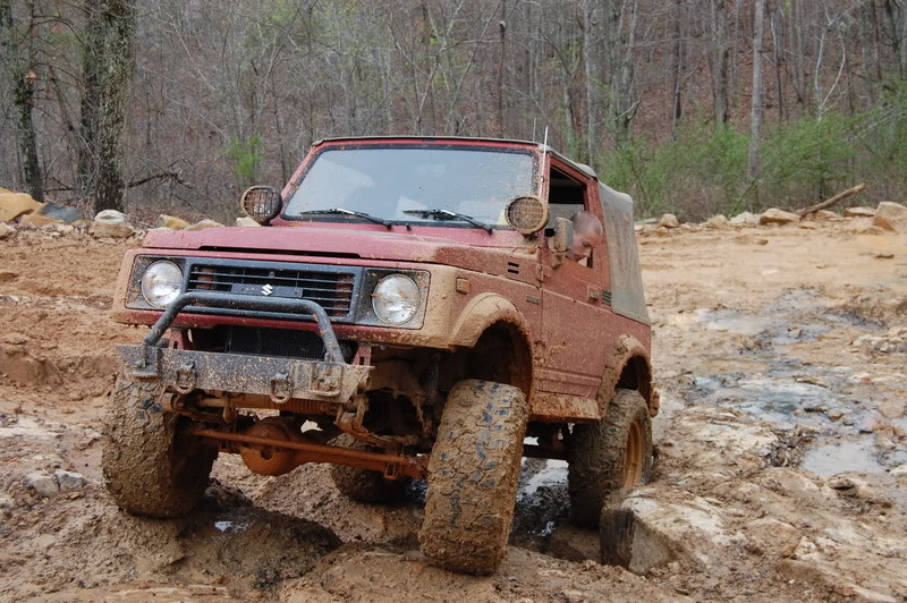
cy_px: 302
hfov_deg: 37.9
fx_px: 1322
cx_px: 454
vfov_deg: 25.7
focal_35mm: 52
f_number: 6.3
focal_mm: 35
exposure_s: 1/160
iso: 200
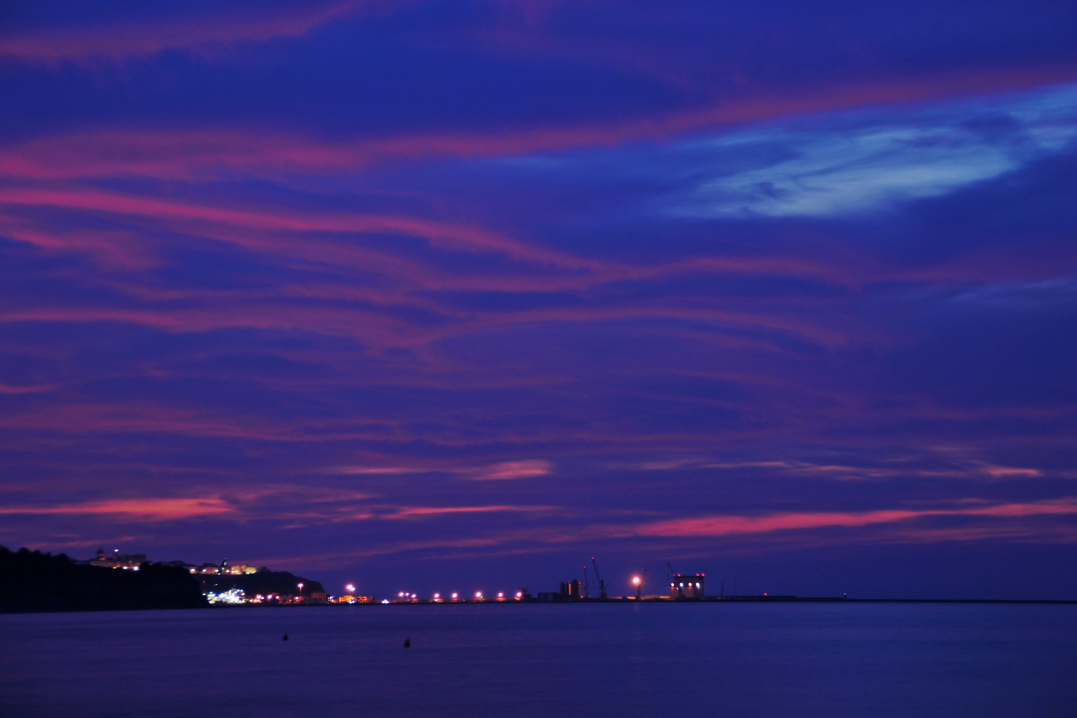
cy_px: 357
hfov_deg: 15.9
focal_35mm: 129
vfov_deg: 10.7
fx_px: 3844
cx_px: 540
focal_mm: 85
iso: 100
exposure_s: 2
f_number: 5.6
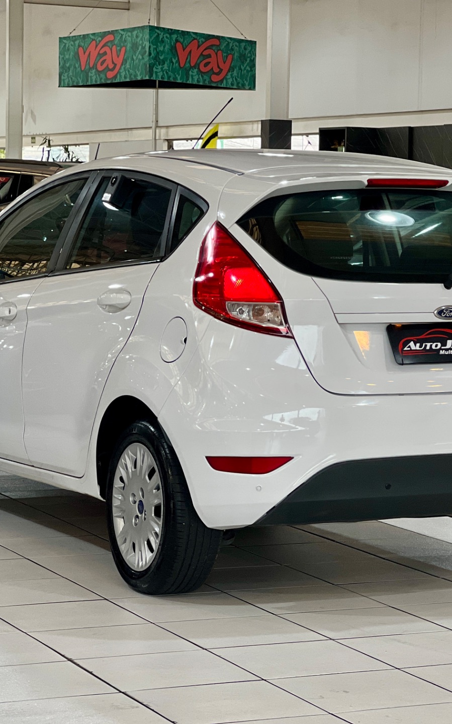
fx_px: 2148
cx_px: 274
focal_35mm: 109
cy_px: 362
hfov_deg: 12.0
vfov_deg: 19.1
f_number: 2.8
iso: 125
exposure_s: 1/40
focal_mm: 9
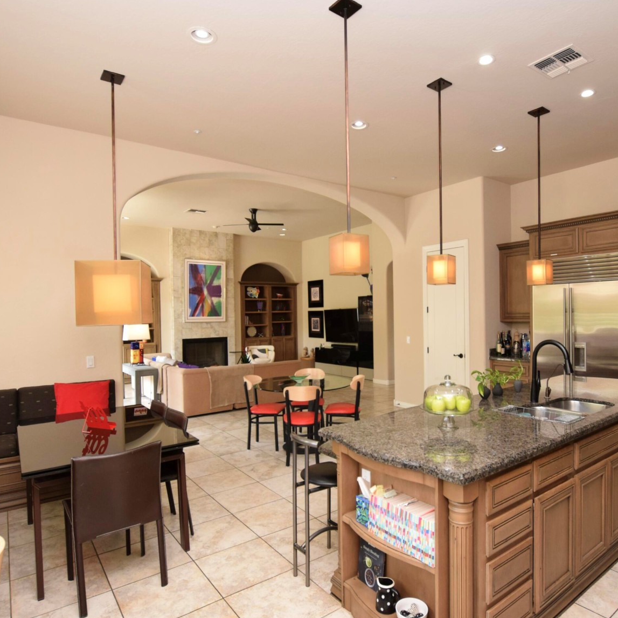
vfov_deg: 74.8
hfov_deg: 74.8
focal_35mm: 20
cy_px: 310
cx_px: 322
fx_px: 404
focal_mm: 10
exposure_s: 1/100
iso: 800
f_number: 5
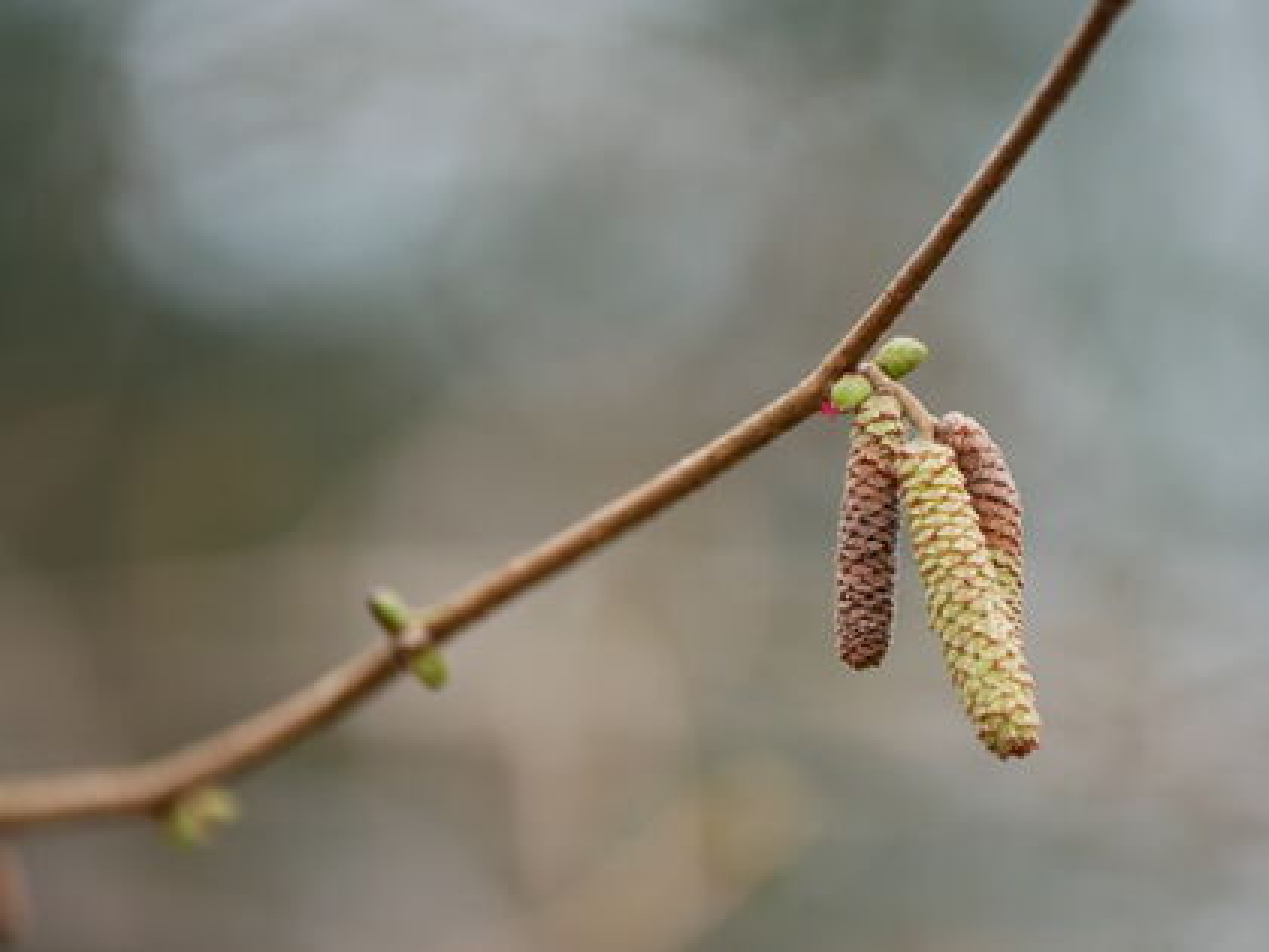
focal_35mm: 400
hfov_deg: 5.0
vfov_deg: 3.7
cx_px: 634
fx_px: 14664
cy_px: 476
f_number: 4
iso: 200
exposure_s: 1/50
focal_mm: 200
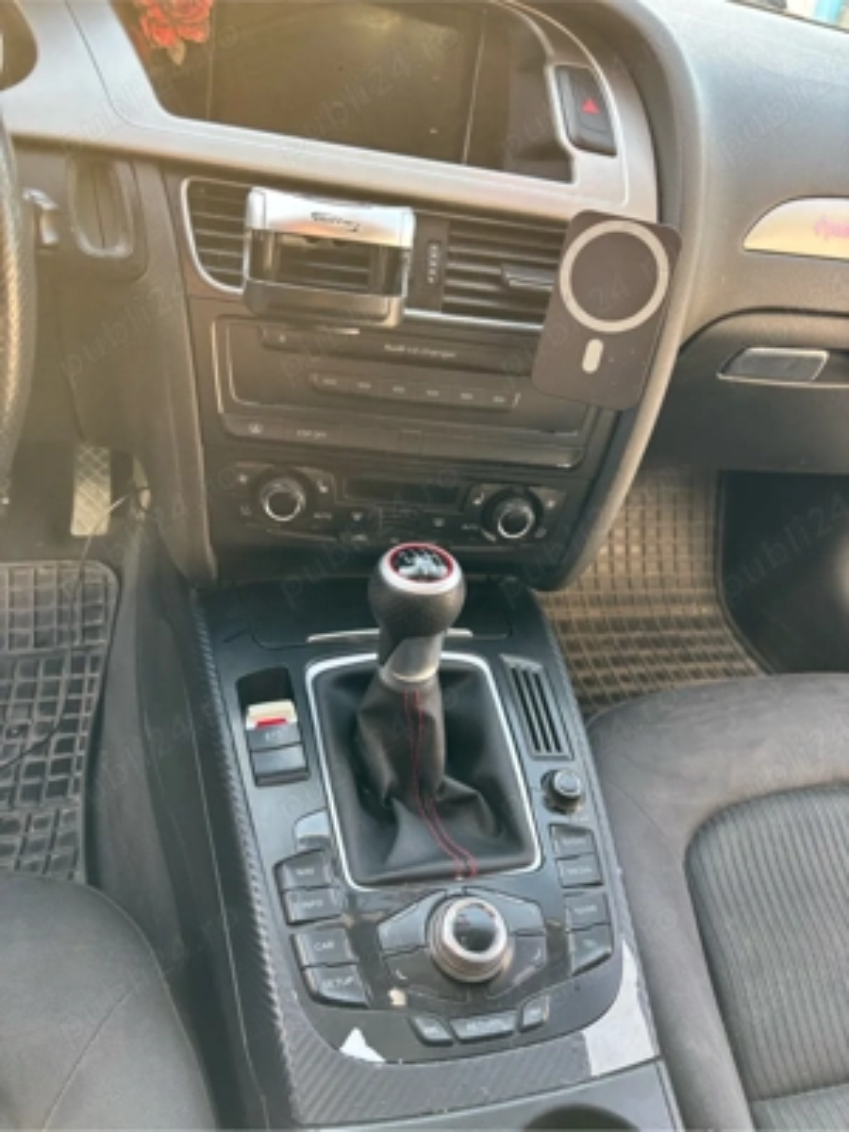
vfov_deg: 67.3
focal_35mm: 26
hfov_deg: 53.1
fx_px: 850
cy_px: 566
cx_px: 424
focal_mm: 5.96
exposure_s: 1/121
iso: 125
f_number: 1.6
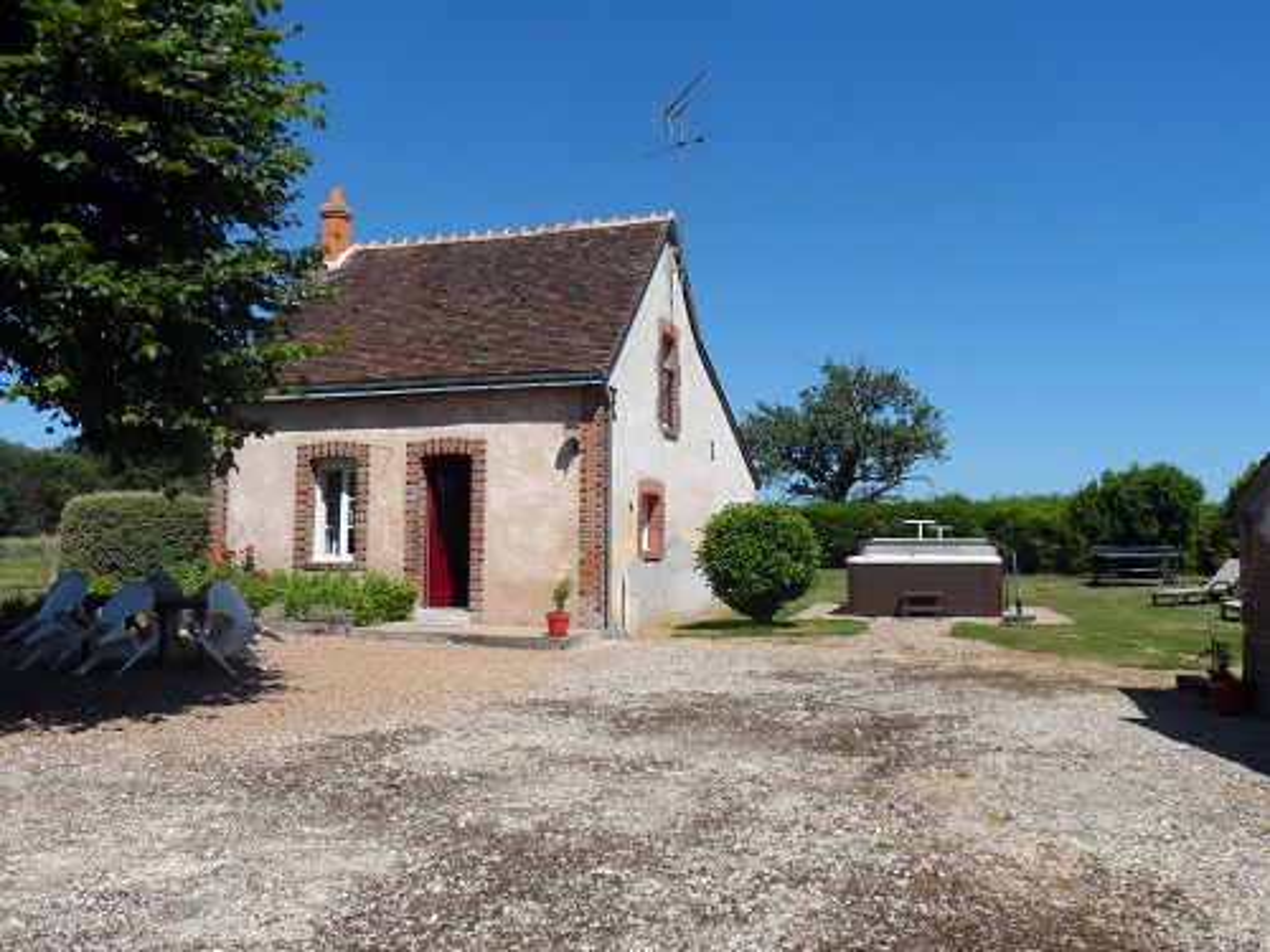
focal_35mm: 28
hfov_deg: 63.4
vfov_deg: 49.7
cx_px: 635
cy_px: 476
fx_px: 1027
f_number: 8.8
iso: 80
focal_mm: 4.9
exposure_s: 1/180
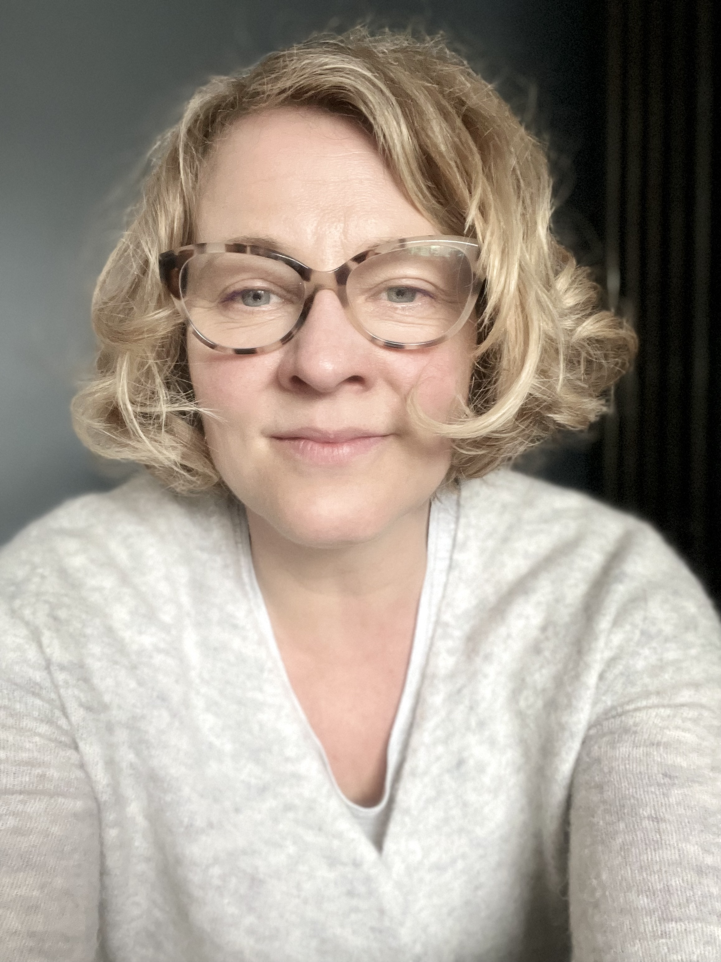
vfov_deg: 60.0
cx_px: 360
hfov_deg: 46.8
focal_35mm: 30
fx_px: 833
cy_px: 481
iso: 400
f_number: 2.2
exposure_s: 1/40
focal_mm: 2.71
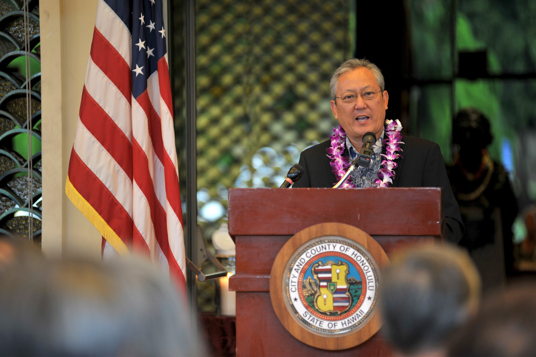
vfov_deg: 7.4
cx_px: 268
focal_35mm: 185
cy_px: 178
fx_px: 2753
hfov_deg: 11.1
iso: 500
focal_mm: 185
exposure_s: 1/100
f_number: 2.8
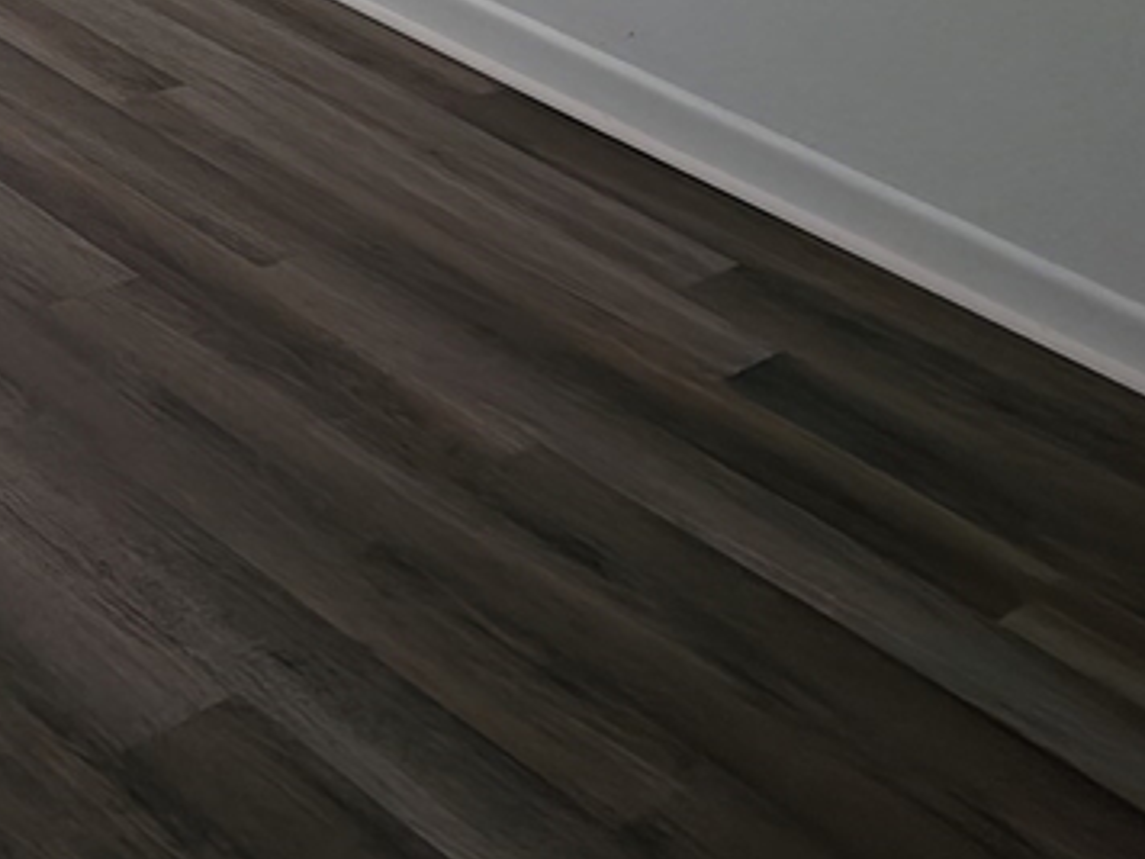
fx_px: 2282
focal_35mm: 69
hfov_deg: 26.1
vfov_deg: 19.7
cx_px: -103
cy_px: -241
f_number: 1.7
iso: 309
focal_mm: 4.53
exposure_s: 1/120
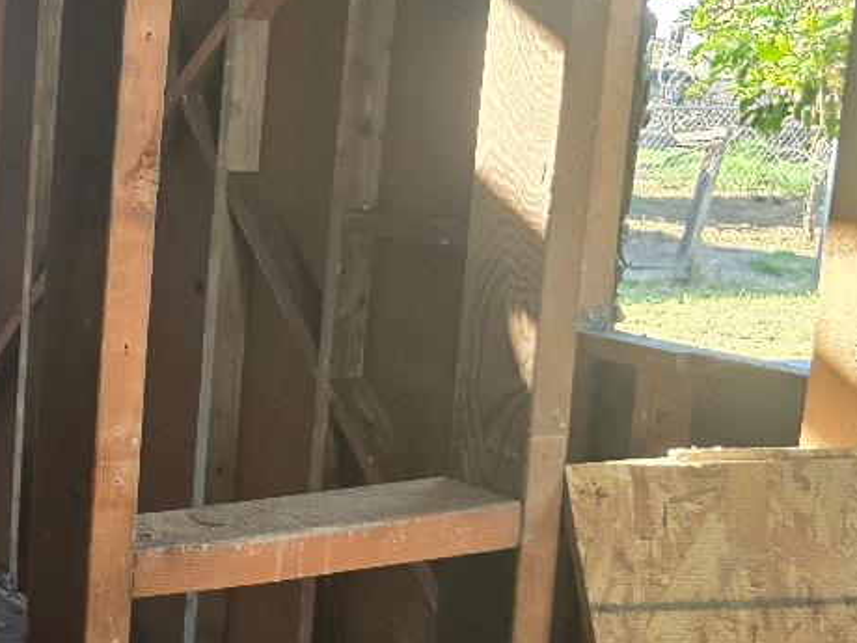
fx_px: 1857
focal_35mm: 75
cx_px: -356
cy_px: 294
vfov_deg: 19.6
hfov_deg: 22.3
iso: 100
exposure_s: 1/180
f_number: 1.7
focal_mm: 6.3
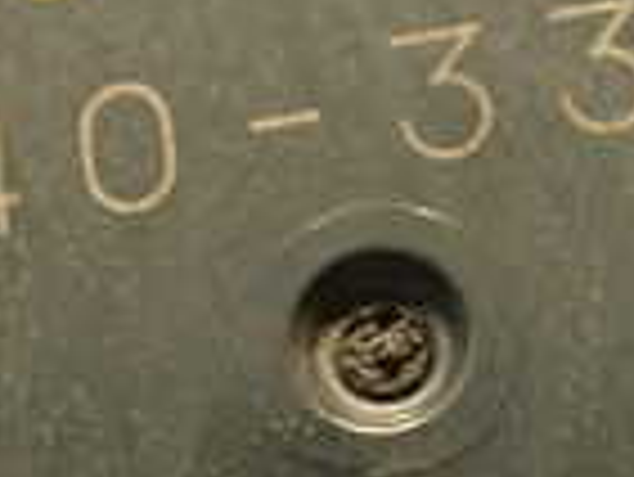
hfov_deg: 14.5
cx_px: 373
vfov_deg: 10.8
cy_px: 450
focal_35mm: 136
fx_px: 2493
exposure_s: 1/30
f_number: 2.4
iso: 500
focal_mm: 5.79
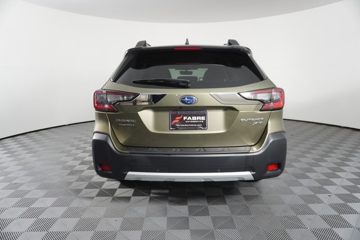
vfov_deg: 53.2
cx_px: 180
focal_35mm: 24
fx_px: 240
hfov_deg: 73.7
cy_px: 120
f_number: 4
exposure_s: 1/160
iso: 400
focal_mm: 16
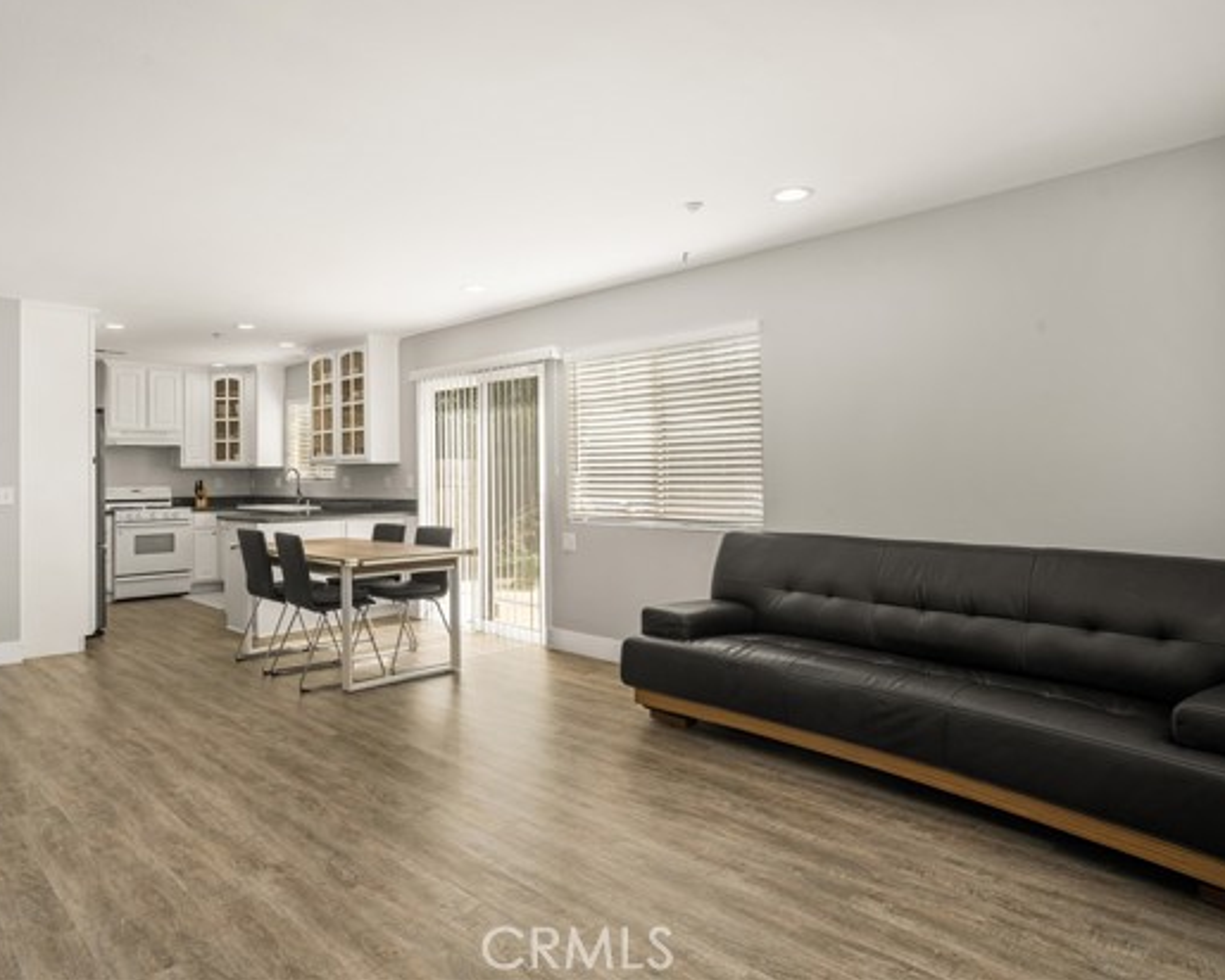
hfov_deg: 76.9
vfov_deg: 65.5
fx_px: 761
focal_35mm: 21
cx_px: 497
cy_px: 475
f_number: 9
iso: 100
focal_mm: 18
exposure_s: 1/25
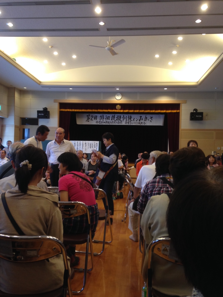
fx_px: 283
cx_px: 112
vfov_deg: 55.4
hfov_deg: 42.9
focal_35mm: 33
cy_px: 148
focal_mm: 4.12
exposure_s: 1/20
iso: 100
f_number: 2.4
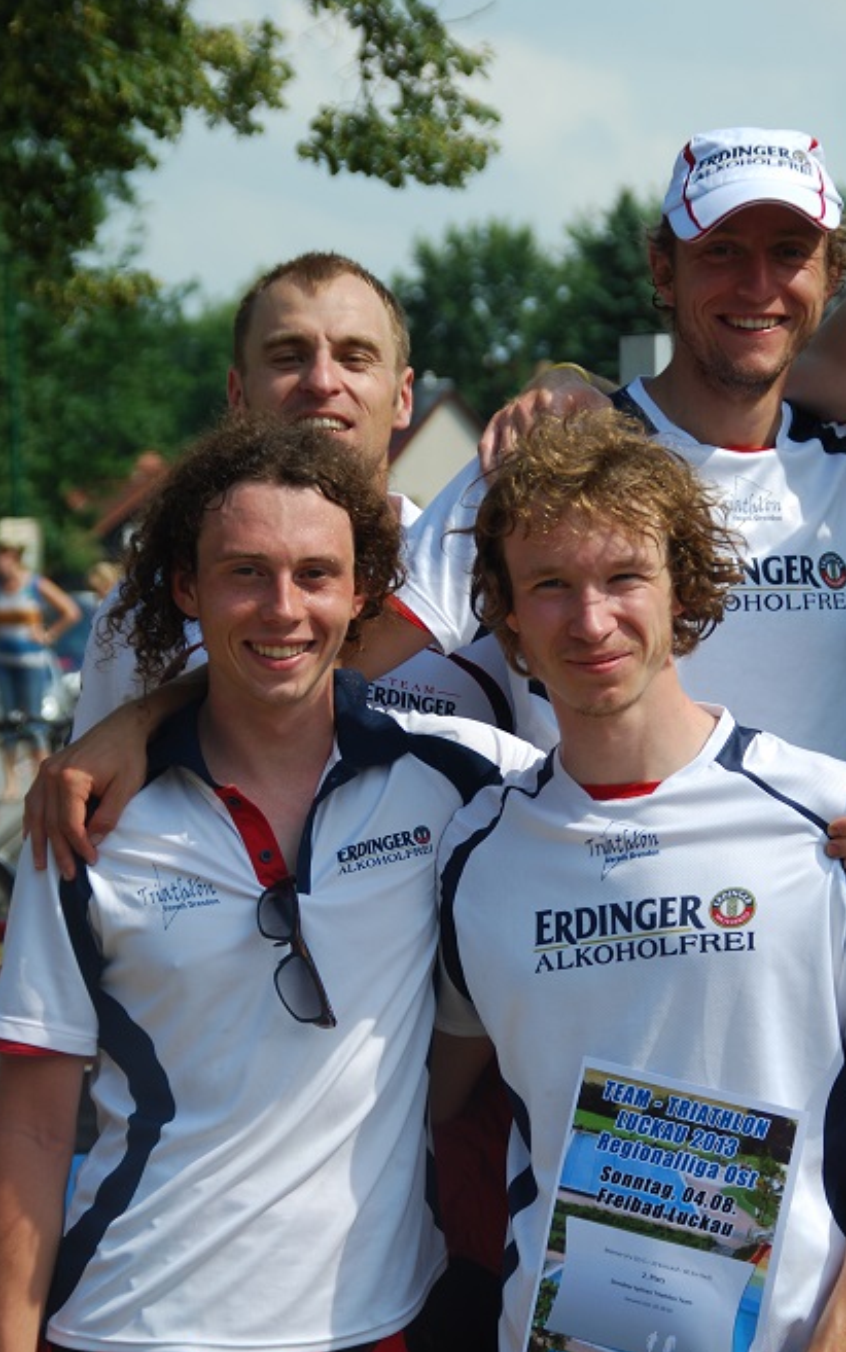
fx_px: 5124
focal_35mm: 139
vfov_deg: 15.0
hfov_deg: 9.4
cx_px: 500
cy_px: 716
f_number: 5.6
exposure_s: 1/500
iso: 125
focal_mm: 80
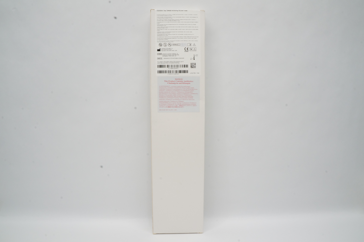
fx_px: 273
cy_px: 121
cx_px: 182
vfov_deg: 47.8
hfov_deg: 67.4
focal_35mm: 27
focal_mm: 18
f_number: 22
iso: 800
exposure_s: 1/8
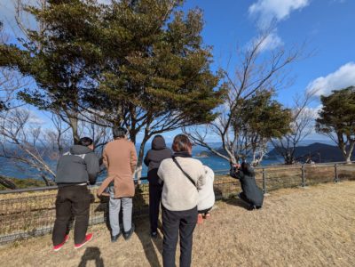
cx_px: 178
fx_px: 144
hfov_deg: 102.1
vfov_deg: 85.7
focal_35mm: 14
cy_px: 134
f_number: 2.2
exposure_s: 1/2747
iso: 51
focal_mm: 1.83
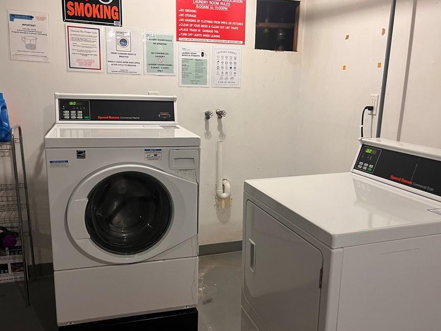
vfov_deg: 45.4
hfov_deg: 58.4
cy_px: 178
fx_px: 395
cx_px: 221
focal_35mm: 31
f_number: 1.6
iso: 160
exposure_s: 1/60
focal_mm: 5.1
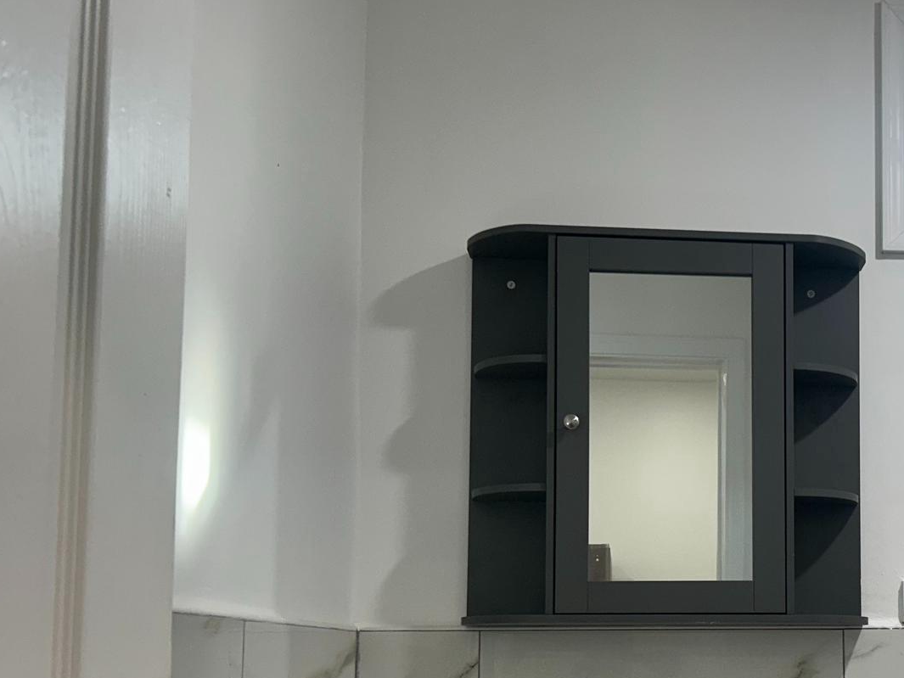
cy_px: 541
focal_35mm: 50
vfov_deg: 28.5
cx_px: 763
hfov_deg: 36.5
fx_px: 1306
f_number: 1.5
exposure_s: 1/120
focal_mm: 5.7
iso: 80
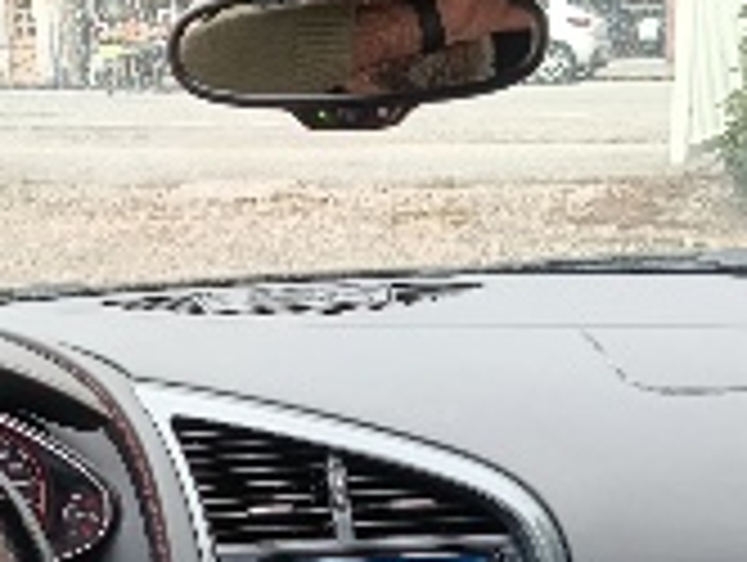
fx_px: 1297
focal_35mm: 60
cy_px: 427
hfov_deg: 31.7
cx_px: 207
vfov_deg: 24.2
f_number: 1.7
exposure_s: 1/100
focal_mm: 5.24
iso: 214
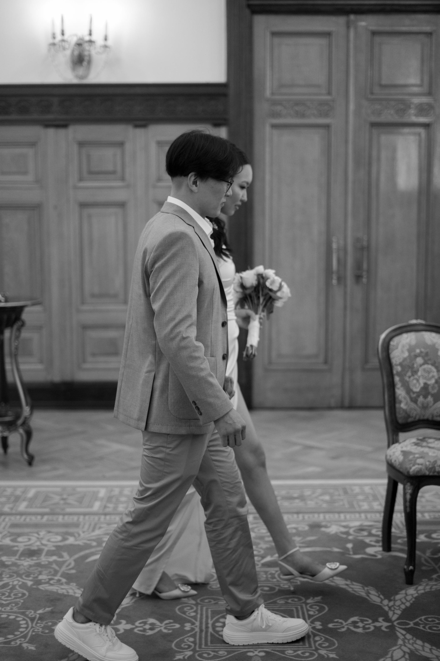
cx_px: 220
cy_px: 330
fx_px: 917
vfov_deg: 39.6
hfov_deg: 27.0
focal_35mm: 50
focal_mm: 50
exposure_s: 1/400
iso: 800
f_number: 1.8
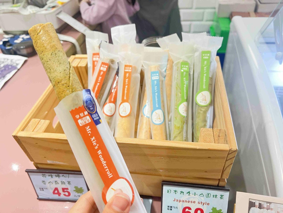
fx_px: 213
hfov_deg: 67.3
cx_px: 142
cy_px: 106
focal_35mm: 26
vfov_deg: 53.1
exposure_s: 1/60
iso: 125
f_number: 1.5
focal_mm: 5.7
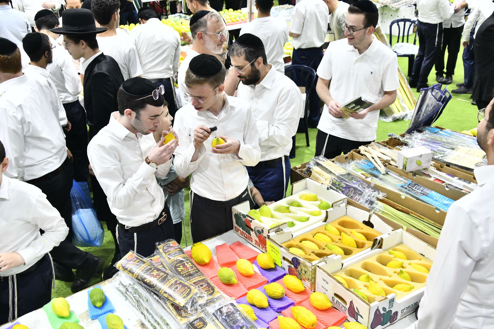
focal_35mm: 37
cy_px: 166
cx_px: 250
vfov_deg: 35.9
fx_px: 508
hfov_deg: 51.9
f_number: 5.6
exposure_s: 1/125
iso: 1250
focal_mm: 36
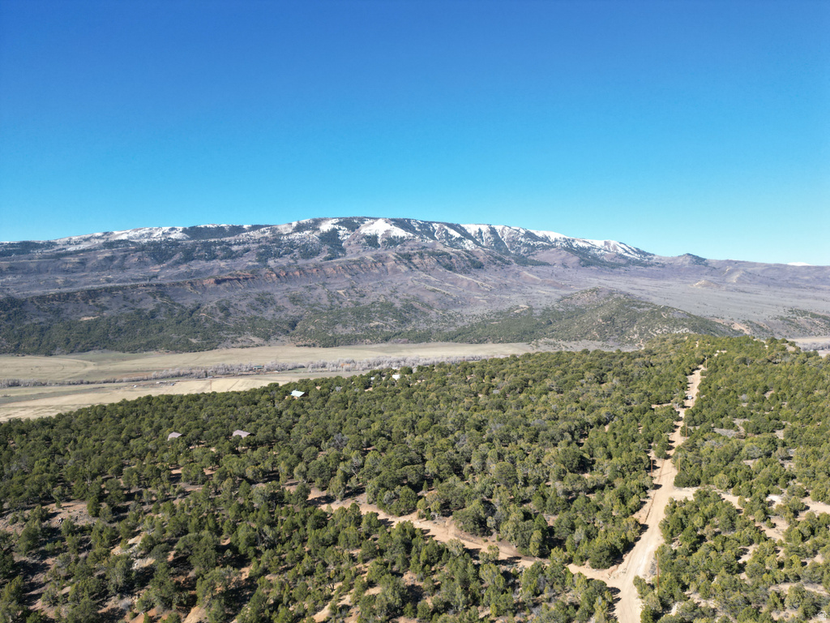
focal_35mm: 24
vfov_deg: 56.8
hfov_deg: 71.6
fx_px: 575
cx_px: 415
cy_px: 312
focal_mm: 6.72
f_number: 1.7
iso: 120
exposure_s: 1/2000
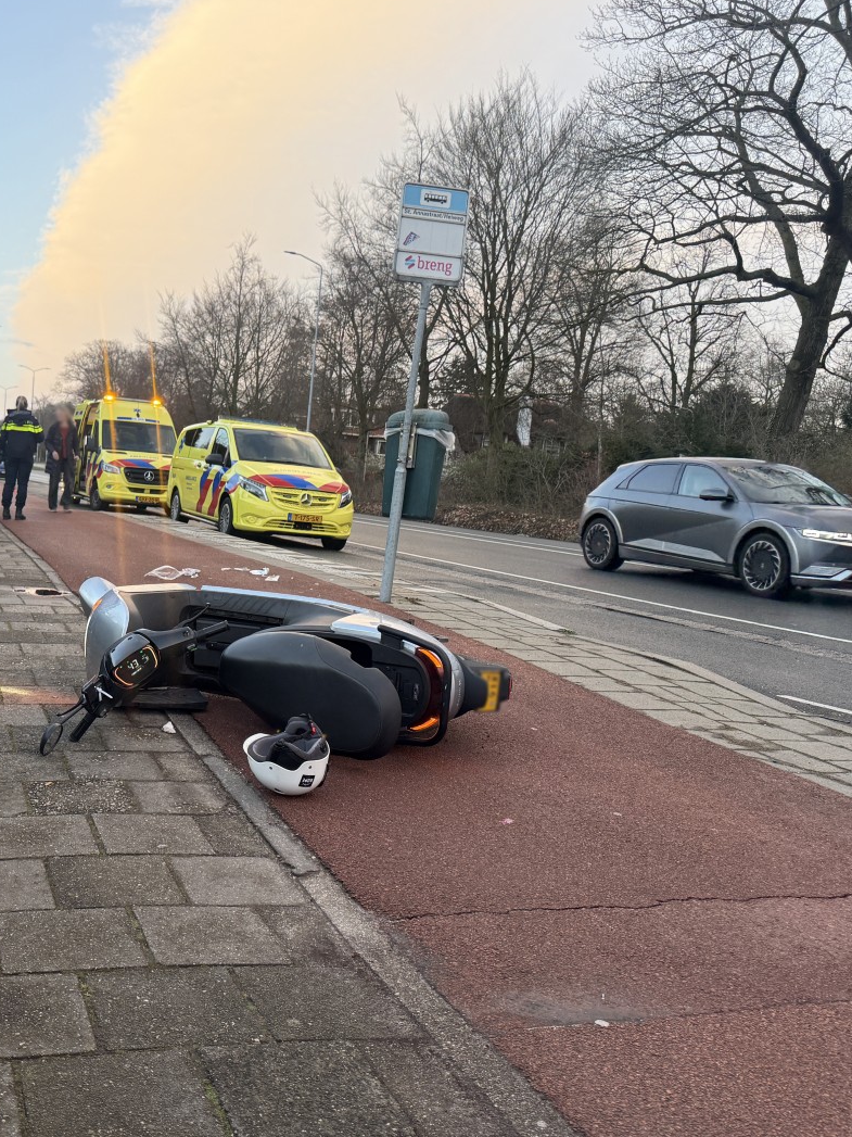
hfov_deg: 41.6
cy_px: 559
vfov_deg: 55.4
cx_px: 212
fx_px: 1083
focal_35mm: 33
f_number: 1.78
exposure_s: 1/130
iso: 160
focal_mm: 6.76
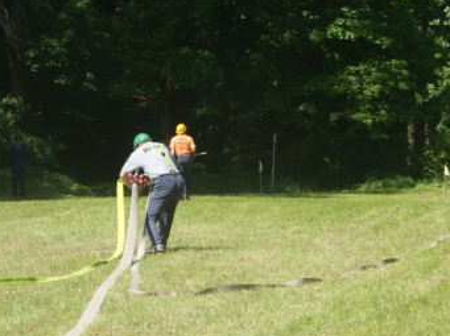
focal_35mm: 186
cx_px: 260
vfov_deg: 8.0
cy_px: 172
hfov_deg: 10.6
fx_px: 2415
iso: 100
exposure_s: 1/320
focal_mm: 70
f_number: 5.6
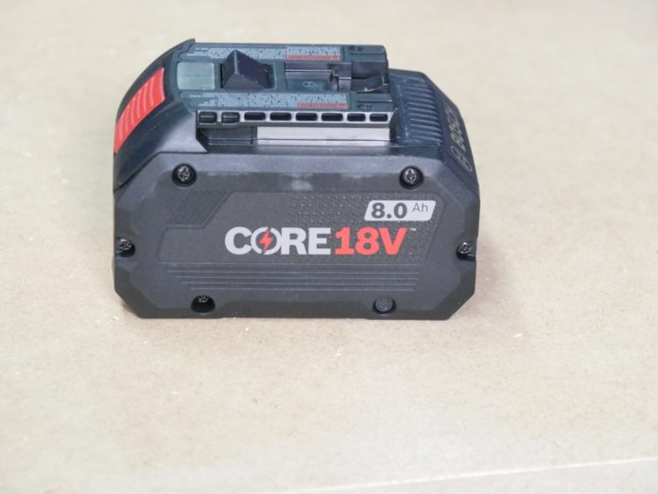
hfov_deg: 13.5
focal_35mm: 146
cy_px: 247
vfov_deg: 10.2
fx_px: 2775
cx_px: 329
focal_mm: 73
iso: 3200
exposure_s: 1/50
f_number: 5.4
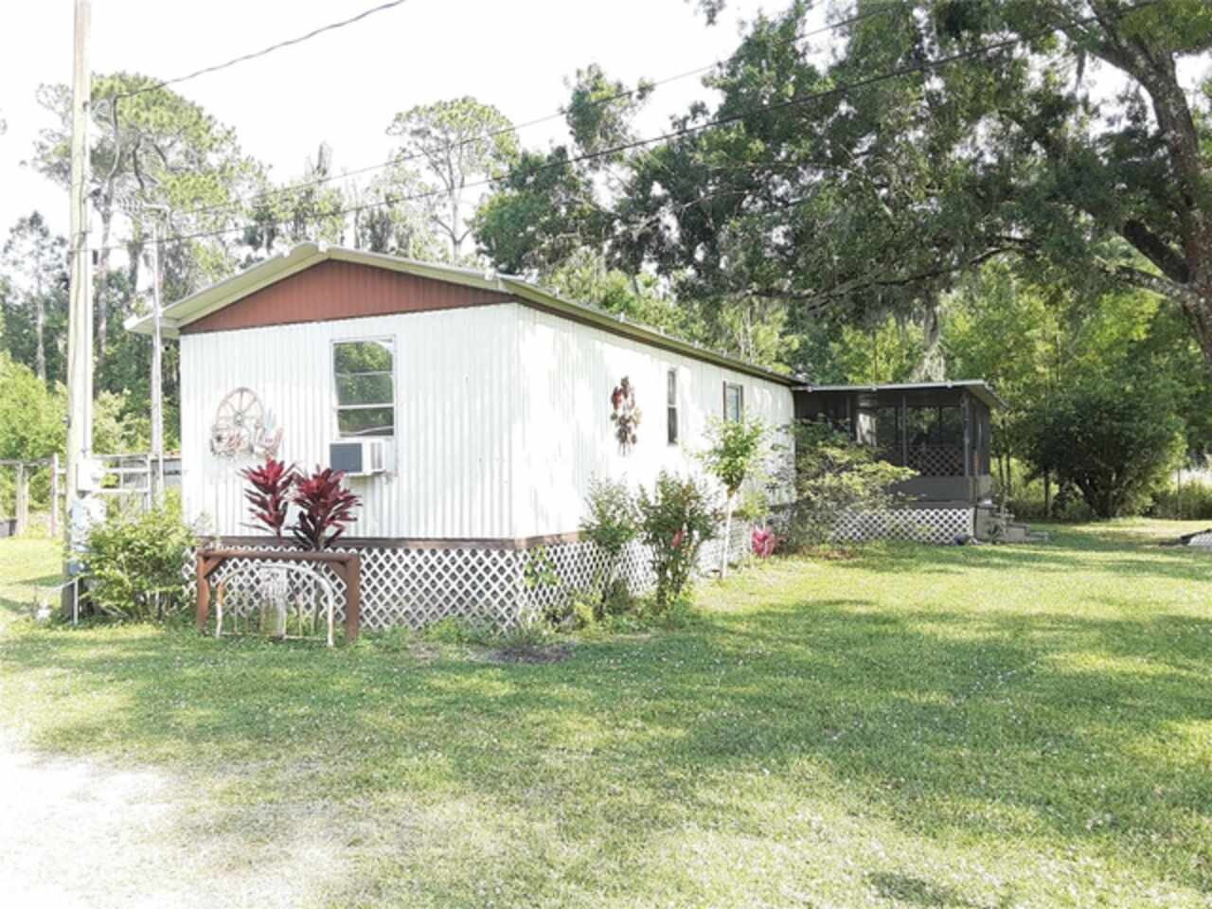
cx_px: 606
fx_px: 945
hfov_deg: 65.3
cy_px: 454
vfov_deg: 51.4
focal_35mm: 27
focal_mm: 2.91
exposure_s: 1/271
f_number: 1.9
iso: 40
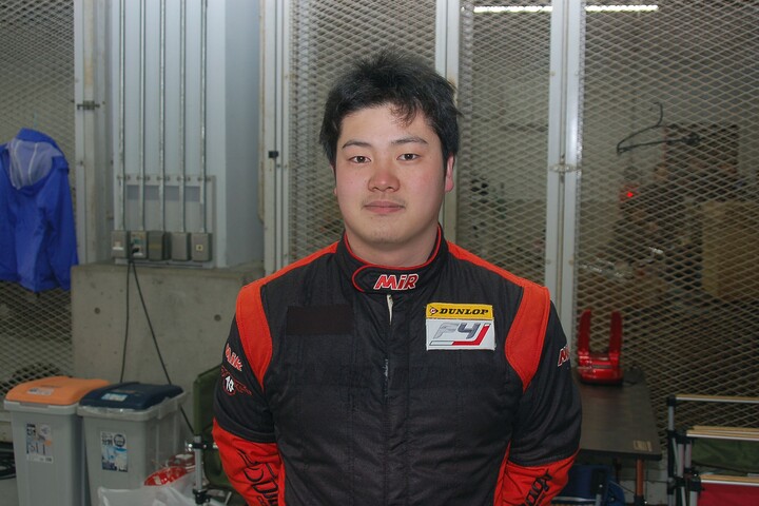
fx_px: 885
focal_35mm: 42
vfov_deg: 31.9
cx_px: 380
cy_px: 253
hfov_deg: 46.4
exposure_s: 1/60
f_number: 4
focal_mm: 28
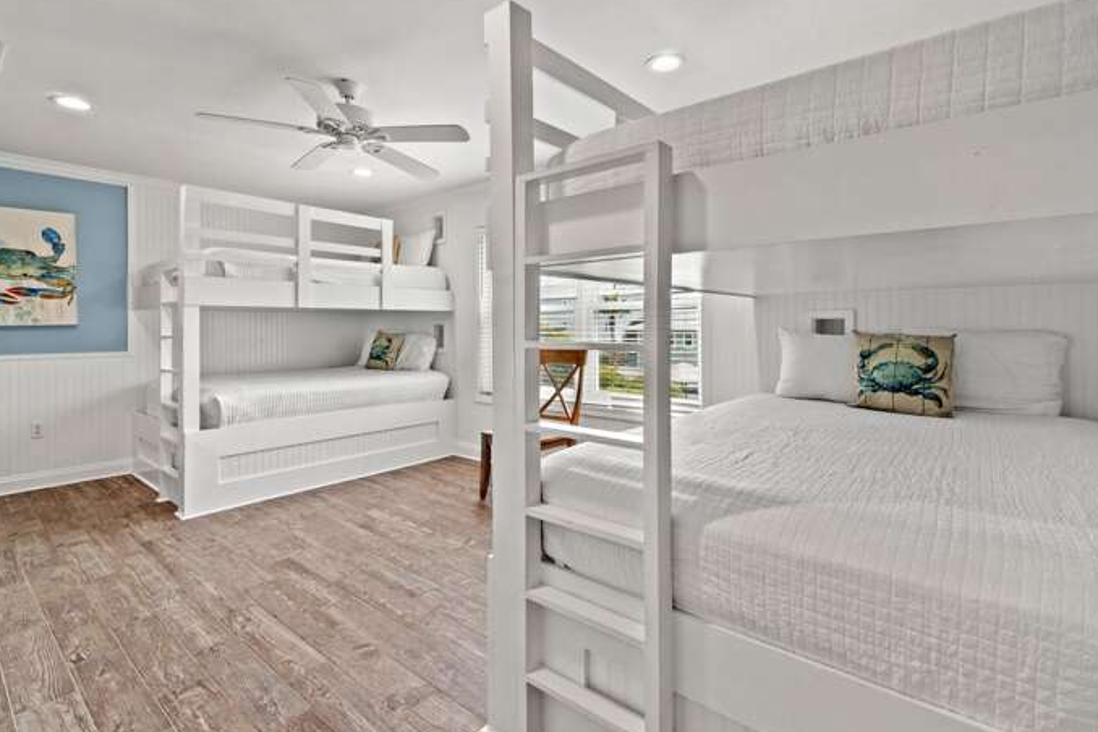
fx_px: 518
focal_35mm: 17
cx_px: 549
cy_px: 326
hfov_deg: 93.3
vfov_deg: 70.2
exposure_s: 1/2.5
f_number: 9
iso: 400
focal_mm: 10
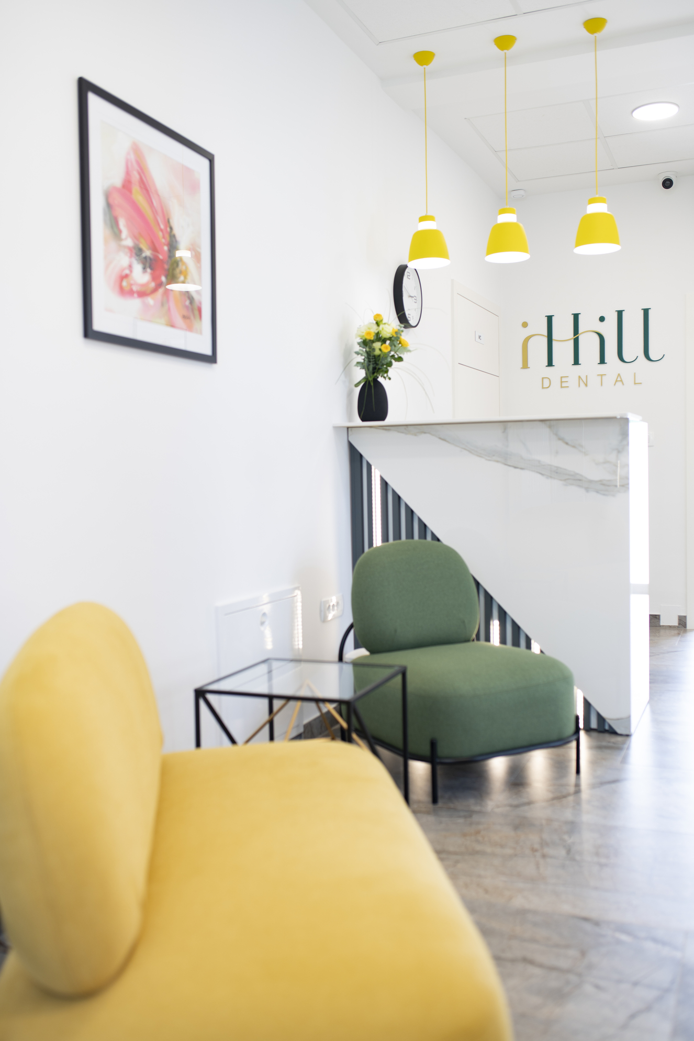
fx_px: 1012
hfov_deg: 37.9
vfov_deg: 54.4
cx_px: 347
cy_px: 520
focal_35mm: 35
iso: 100
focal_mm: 35
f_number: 2.2
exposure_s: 1/30
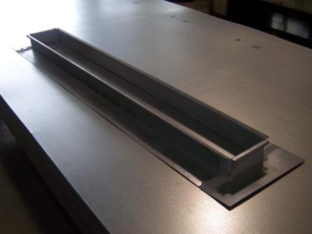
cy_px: 117
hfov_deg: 42.1
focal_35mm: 45
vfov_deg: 32.2
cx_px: 156
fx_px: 406
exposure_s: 1/60
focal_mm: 7.7
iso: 80
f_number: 3.2
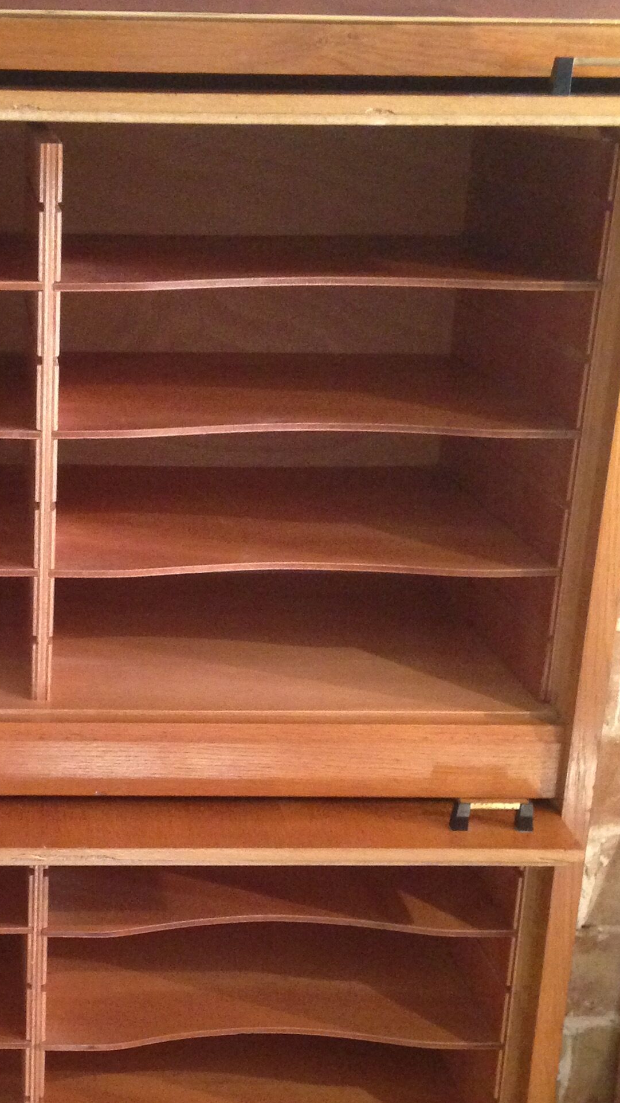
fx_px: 1783
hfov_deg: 19.3
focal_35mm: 61
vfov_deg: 34.2
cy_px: 679
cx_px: 51
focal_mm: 4.12
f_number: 2.4
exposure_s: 1/20
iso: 400
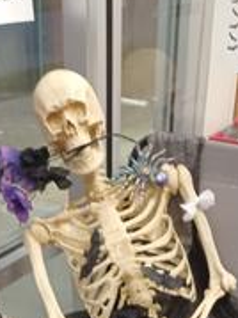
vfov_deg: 24.2
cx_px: 170
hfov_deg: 20.9
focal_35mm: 70
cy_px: 419
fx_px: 642
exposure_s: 1/24
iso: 640
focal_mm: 4.6
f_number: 1.8
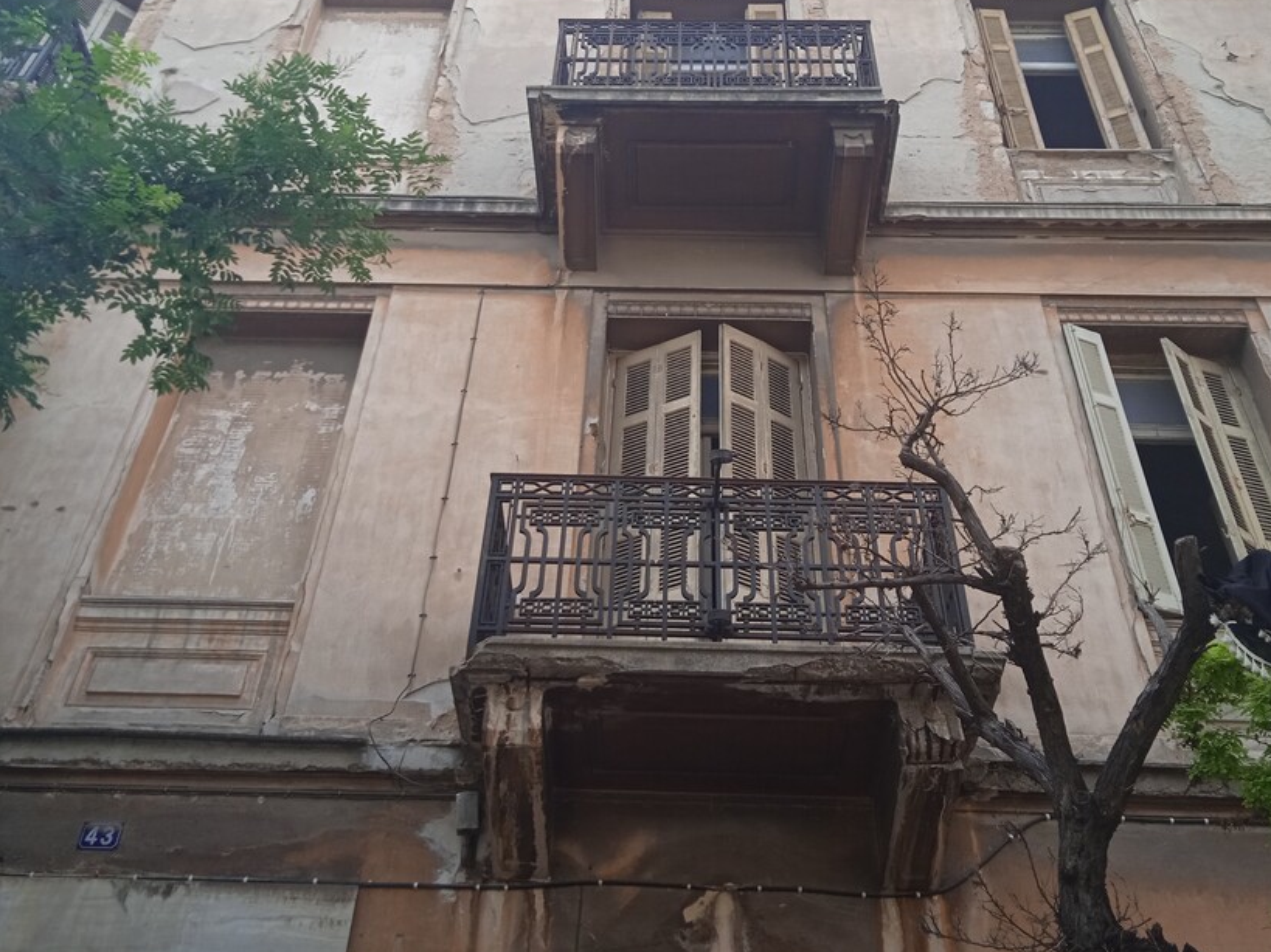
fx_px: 1285
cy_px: 398
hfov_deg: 52.6
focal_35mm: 35
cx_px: 642
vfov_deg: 40.6
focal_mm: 3.43
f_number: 2.2
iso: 113
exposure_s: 1/241
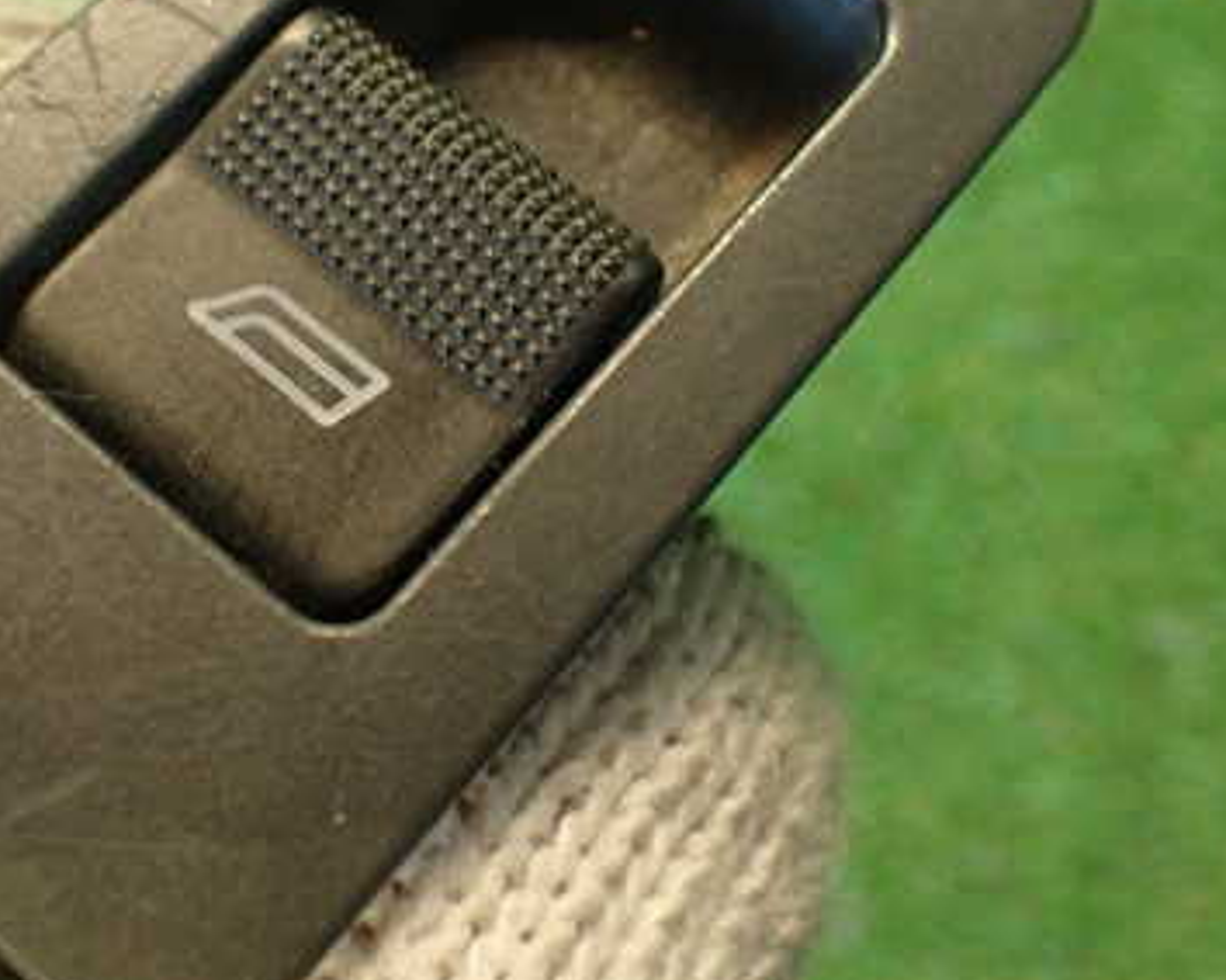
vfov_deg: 28.4
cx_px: 364
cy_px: 343
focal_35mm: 53
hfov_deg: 34.9
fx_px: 1923
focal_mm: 5.79
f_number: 2.4
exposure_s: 1/30
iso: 320
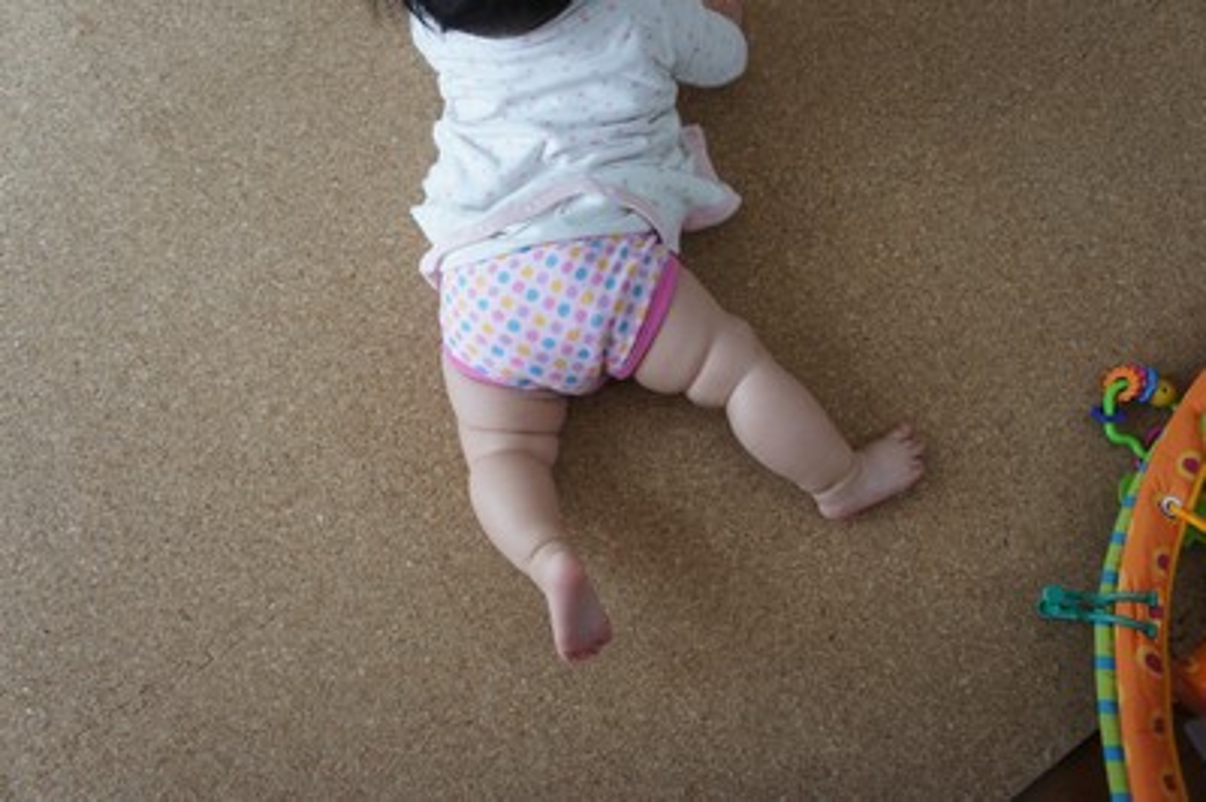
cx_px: 603
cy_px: 401
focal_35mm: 34
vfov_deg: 38.3
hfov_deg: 55.1
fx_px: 1155
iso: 200
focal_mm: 23
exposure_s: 1/60
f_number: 4.5
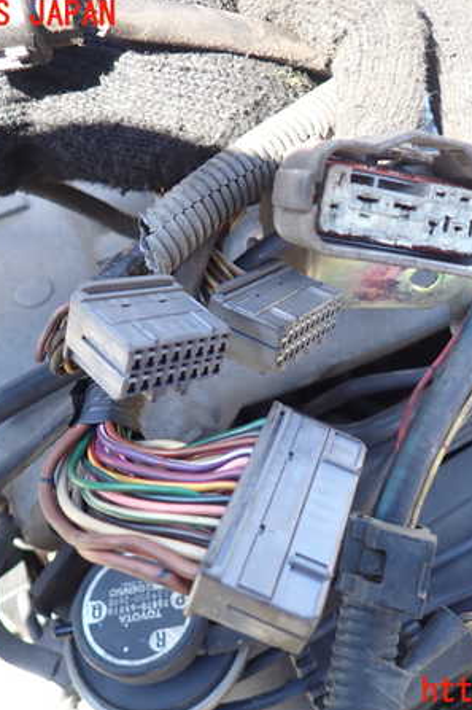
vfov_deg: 54.5
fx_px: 689
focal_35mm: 35
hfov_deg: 37.5
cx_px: 304
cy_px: 353
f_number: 2
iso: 100
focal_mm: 4.5
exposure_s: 1/100
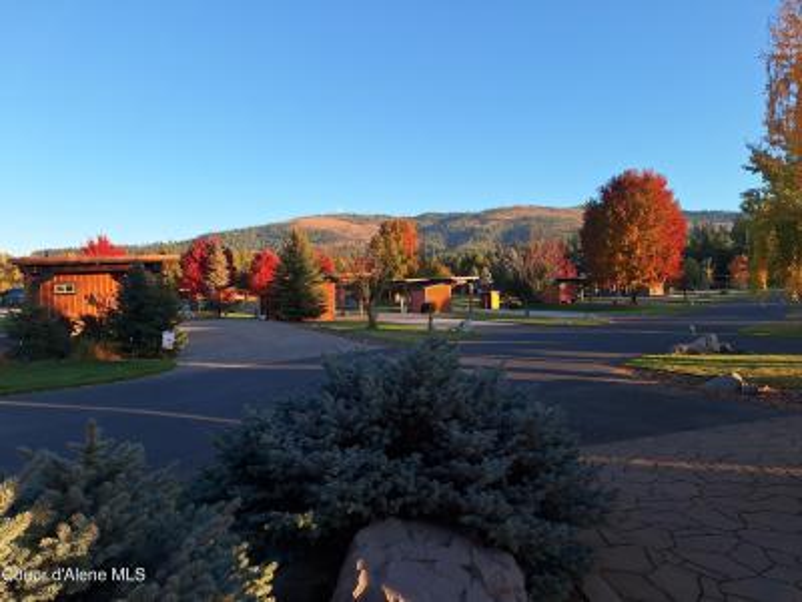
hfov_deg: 73.9
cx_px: 401
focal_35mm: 23
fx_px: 533
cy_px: 301
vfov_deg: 58.9
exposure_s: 1/831
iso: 40
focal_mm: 5.54
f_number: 1.8
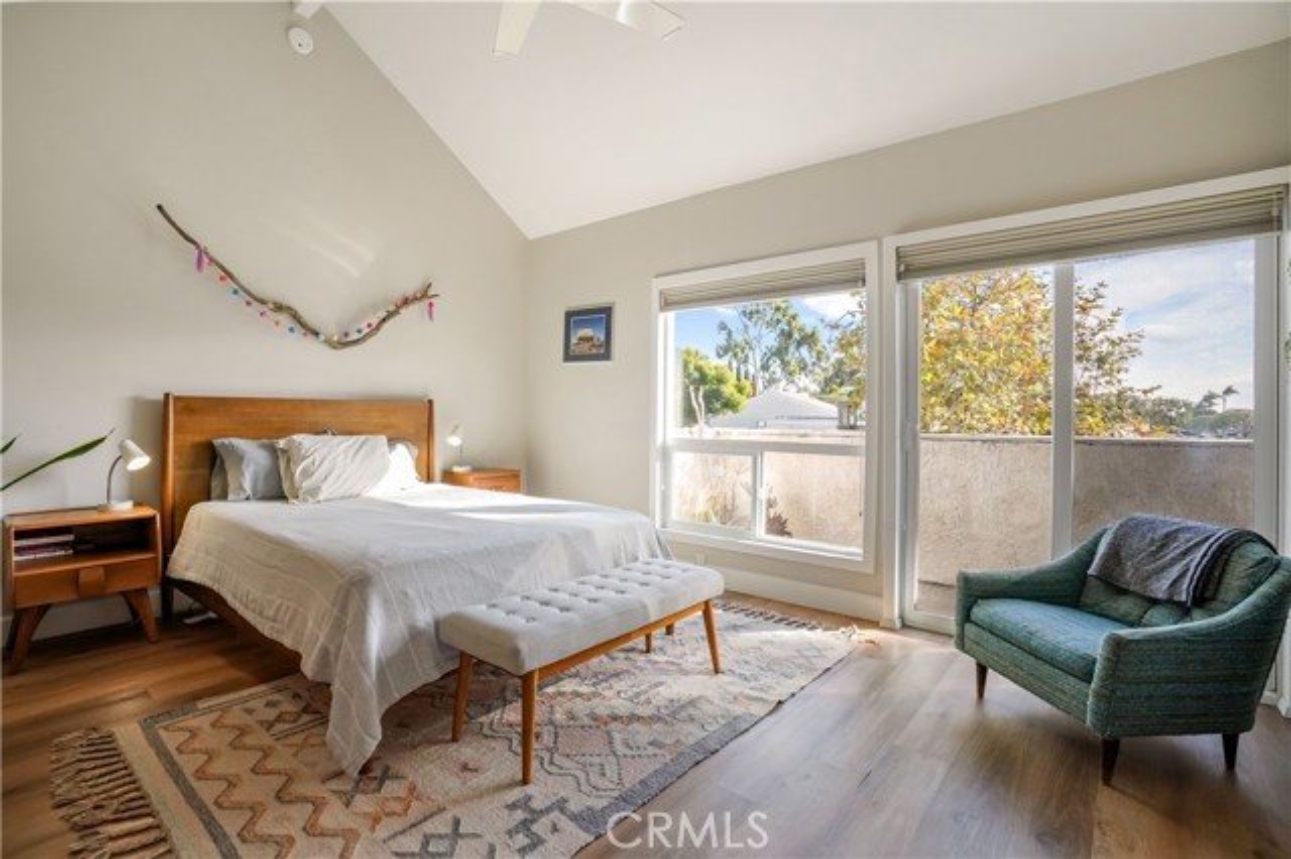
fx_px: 573
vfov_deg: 73.7
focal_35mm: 16
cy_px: 430
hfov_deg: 96.8
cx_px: 646
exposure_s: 1/125
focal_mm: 16
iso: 1600
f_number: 8
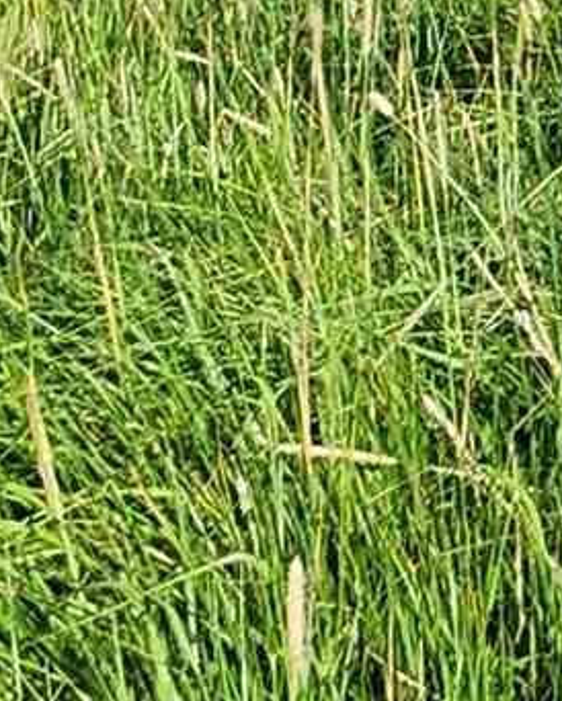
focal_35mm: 114
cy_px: -1068
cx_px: 1996
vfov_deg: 12.5
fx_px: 2368
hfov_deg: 8.9
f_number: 2.2
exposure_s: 1/1746
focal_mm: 2.2
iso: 50
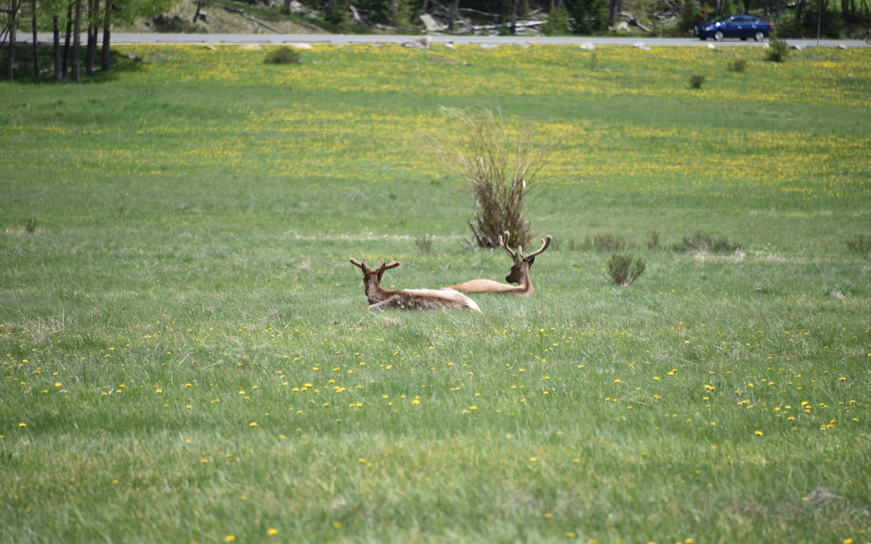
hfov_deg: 6.8
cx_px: 437
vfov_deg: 4.3
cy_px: 259
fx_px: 7288
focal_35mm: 307
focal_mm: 300
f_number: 5.6
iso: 200
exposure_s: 1/640
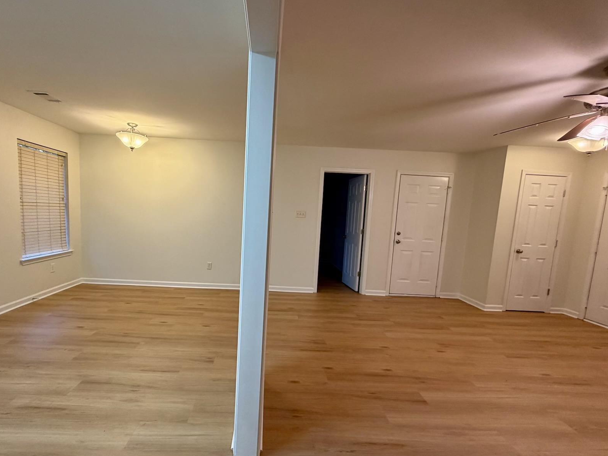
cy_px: 246
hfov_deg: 90.8
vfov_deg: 74.6
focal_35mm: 17
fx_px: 299
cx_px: 275
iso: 200
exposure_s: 1/60
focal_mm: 2.22
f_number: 2.2
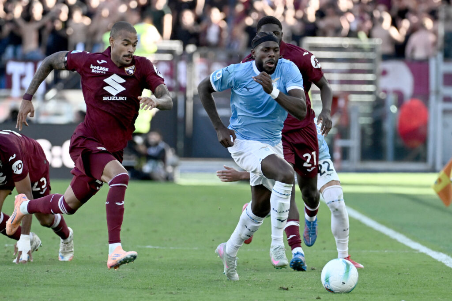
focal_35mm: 450
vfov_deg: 3.1
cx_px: 226
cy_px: 150
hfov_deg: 4.6
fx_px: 5648
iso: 1600
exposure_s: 1/1600
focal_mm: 300
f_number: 4.5
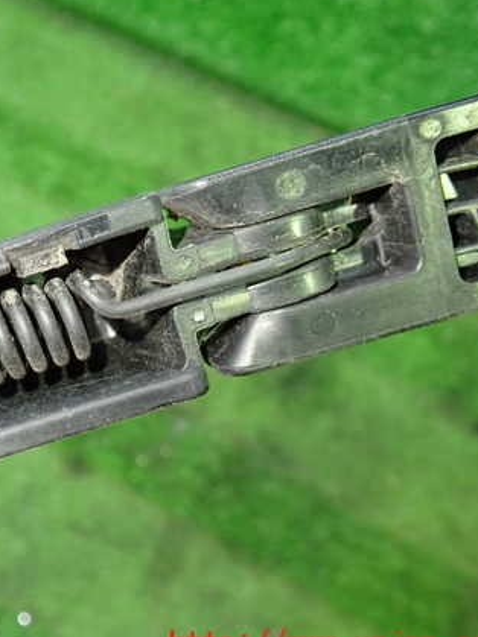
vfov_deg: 43.9
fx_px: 792
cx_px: 56
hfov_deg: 32.1
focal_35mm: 43
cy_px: 322
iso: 500
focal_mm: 5.4
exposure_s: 1/30
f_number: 2.3
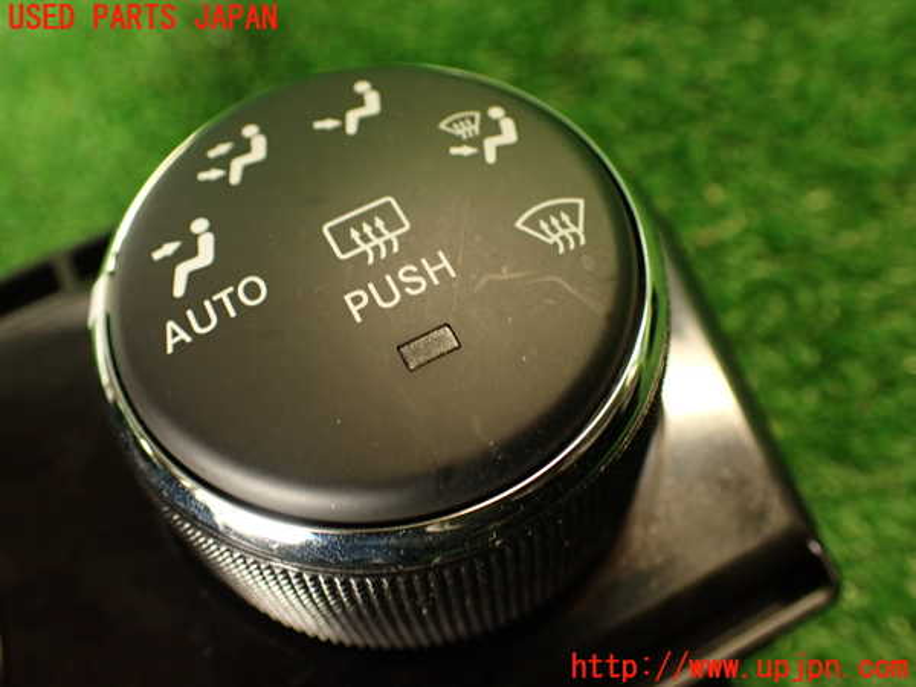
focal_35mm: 32
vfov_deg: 44.2
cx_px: 458
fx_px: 847
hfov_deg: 56.8
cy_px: 344
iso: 320
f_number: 2.4
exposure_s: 1/30
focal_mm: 5.79
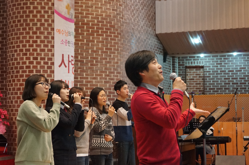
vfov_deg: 16.5
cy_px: 82
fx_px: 570
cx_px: 124
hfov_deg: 24.7
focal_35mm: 82
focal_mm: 55
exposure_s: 1/100
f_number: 5.6
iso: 2500
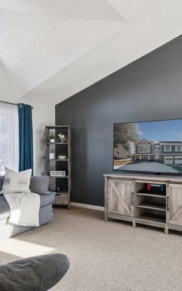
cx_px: 66
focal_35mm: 28
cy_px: 151
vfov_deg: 66.5
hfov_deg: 44.1
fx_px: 222
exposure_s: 1/13
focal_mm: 12
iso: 125
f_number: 9
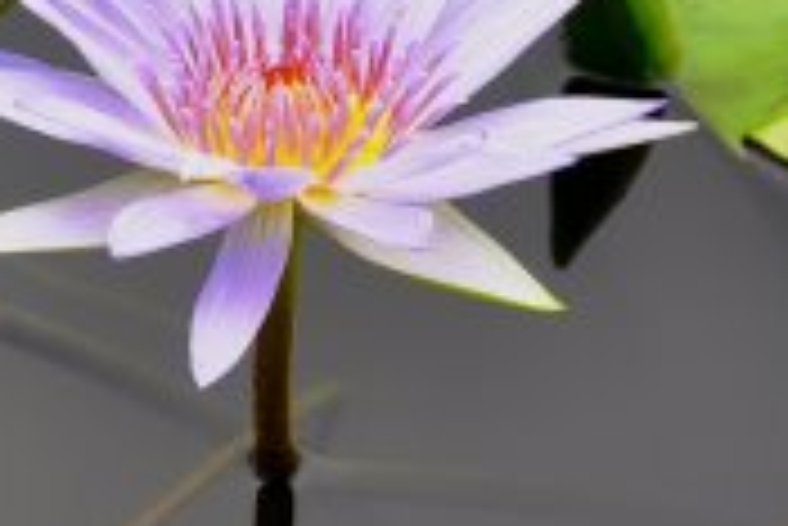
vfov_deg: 4.1
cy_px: 290
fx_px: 7310
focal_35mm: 334
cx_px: 320
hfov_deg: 6.2
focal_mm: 65
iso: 200
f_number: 9
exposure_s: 1/125
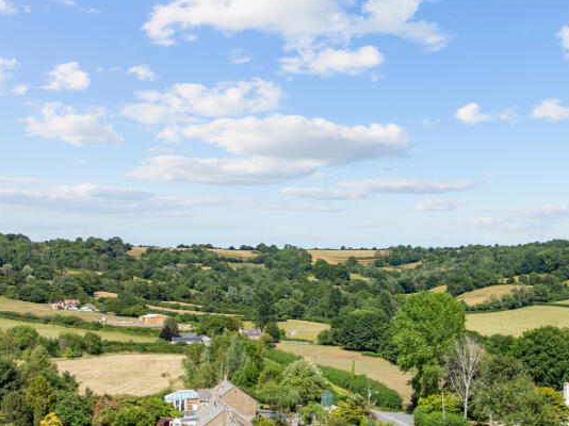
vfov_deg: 31.1
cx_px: 389
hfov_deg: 40.6
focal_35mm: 46
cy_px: 302
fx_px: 756
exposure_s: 1/400
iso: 100
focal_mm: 12.29
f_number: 2.8
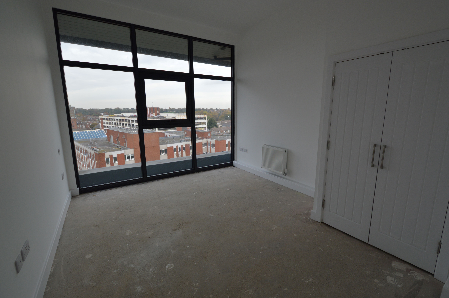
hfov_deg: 100.4
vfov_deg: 77.2
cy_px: 149
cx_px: 224
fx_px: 187
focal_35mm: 15
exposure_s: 1/125
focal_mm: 10
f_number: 5.6
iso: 220
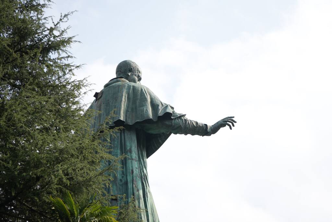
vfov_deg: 19.5
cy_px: 111
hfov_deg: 28.8
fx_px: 646
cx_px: 166
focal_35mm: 70
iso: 80
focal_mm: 70
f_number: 5.6
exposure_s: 1/320
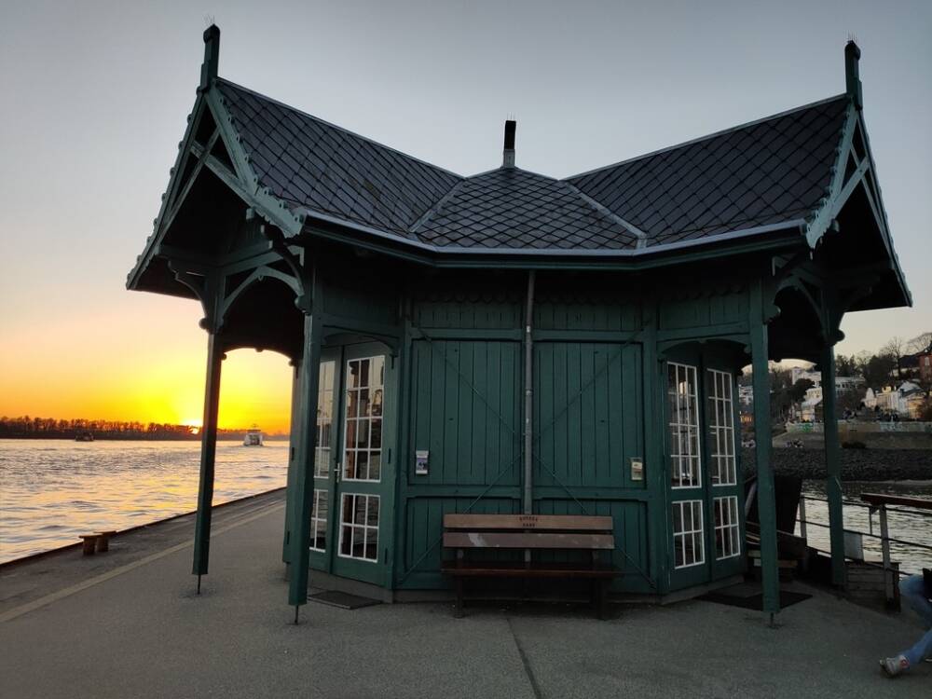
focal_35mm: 28
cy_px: 350
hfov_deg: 63.4
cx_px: 466
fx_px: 754
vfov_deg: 49.7
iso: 113
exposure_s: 1/344
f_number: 1.7
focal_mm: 4.77
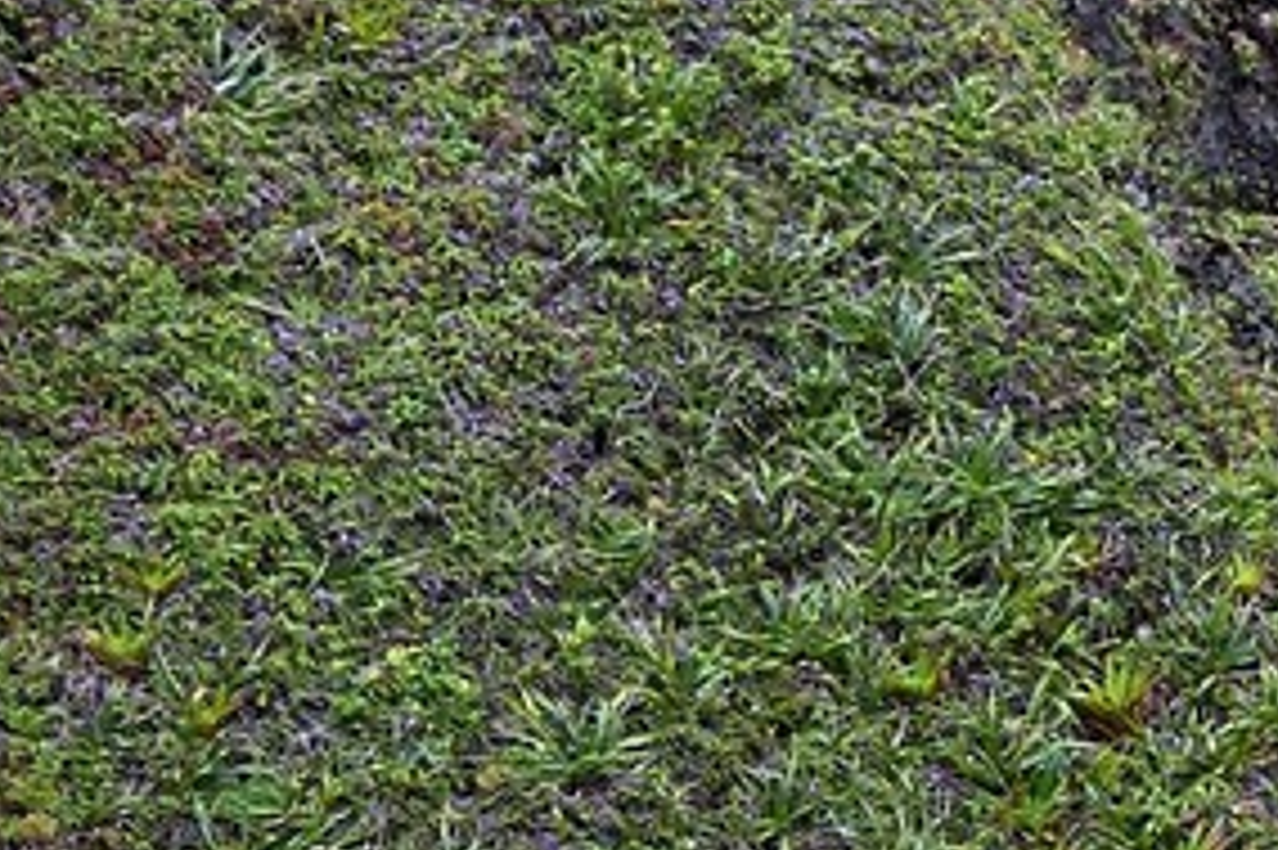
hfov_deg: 9.1
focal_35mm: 197
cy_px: 1102
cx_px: 3330
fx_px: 6989
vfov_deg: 6.9
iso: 200
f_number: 6.3
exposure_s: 1/80
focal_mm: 35
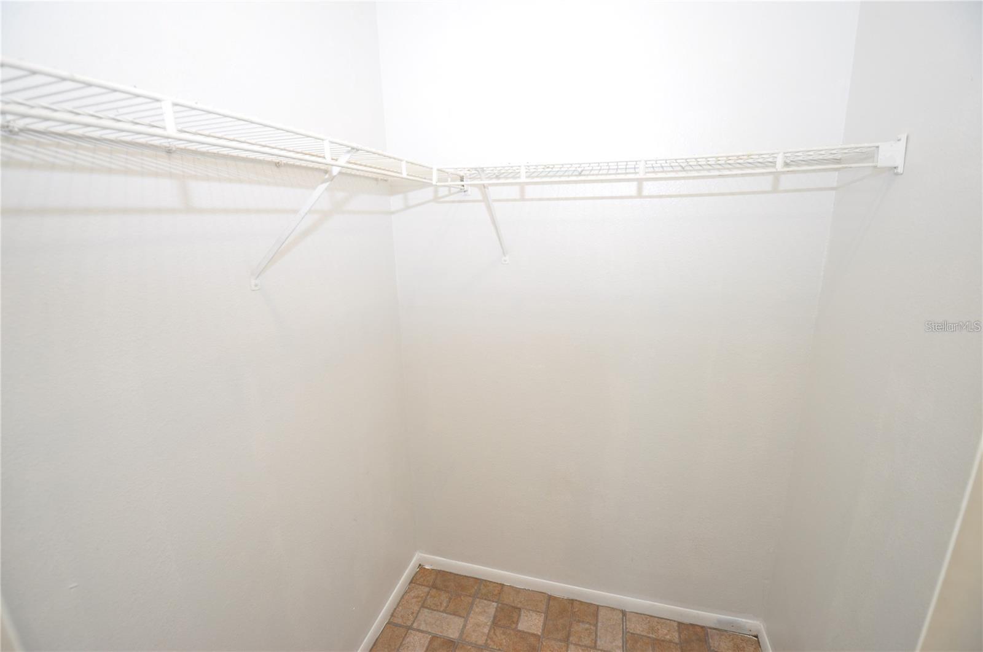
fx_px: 409
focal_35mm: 15
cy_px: 326
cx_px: 492
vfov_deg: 77.2
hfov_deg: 100.5
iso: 640
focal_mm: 10
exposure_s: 1/60
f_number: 4
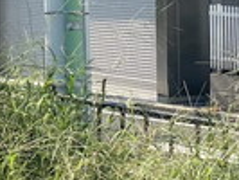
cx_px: -275
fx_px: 1078
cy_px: -101
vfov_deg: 9.2
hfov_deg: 11.2
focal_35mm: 156
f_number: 1.8
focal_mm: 4.25
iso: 32
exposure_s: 1/3205
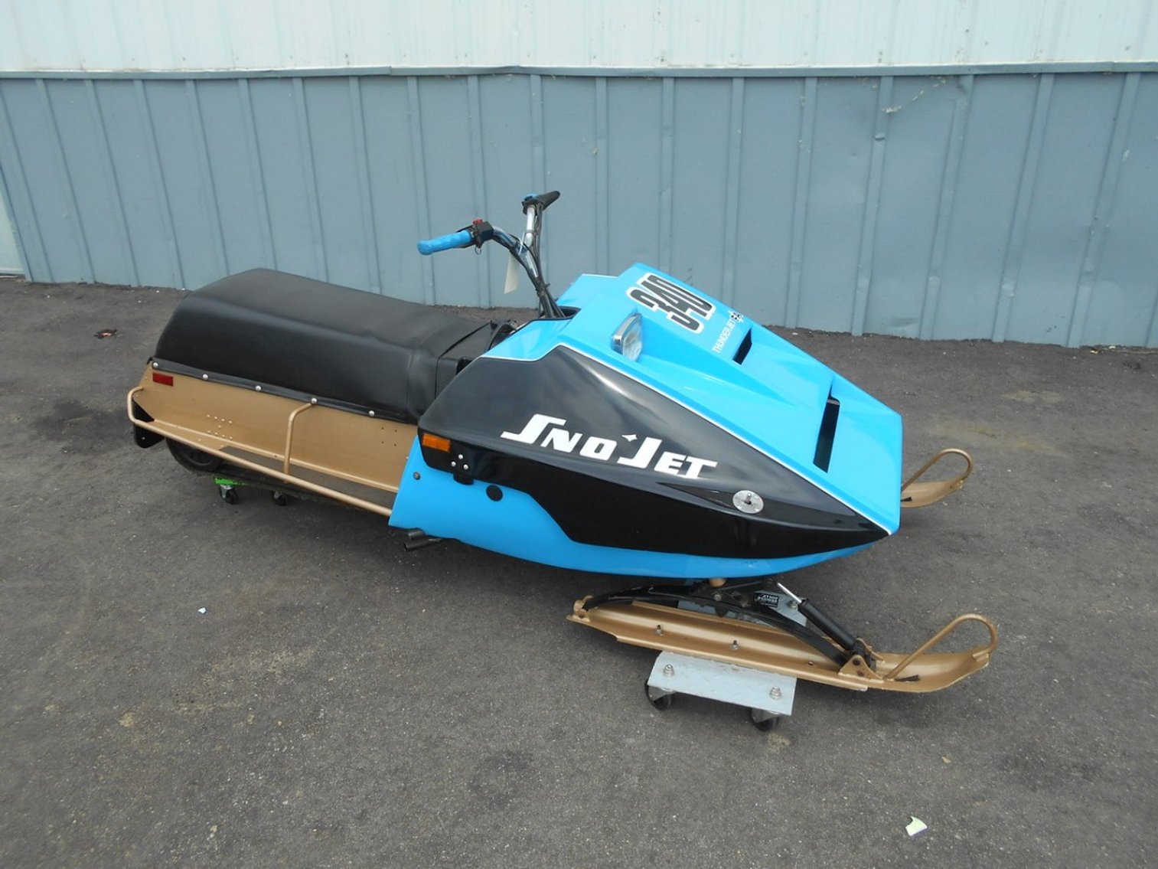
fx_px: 870
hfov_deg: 67.3
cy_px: 434
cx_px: 579
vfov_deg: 53.1
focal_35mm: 26
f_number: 3.2
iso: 80
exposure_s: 1/640
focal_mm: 4.6
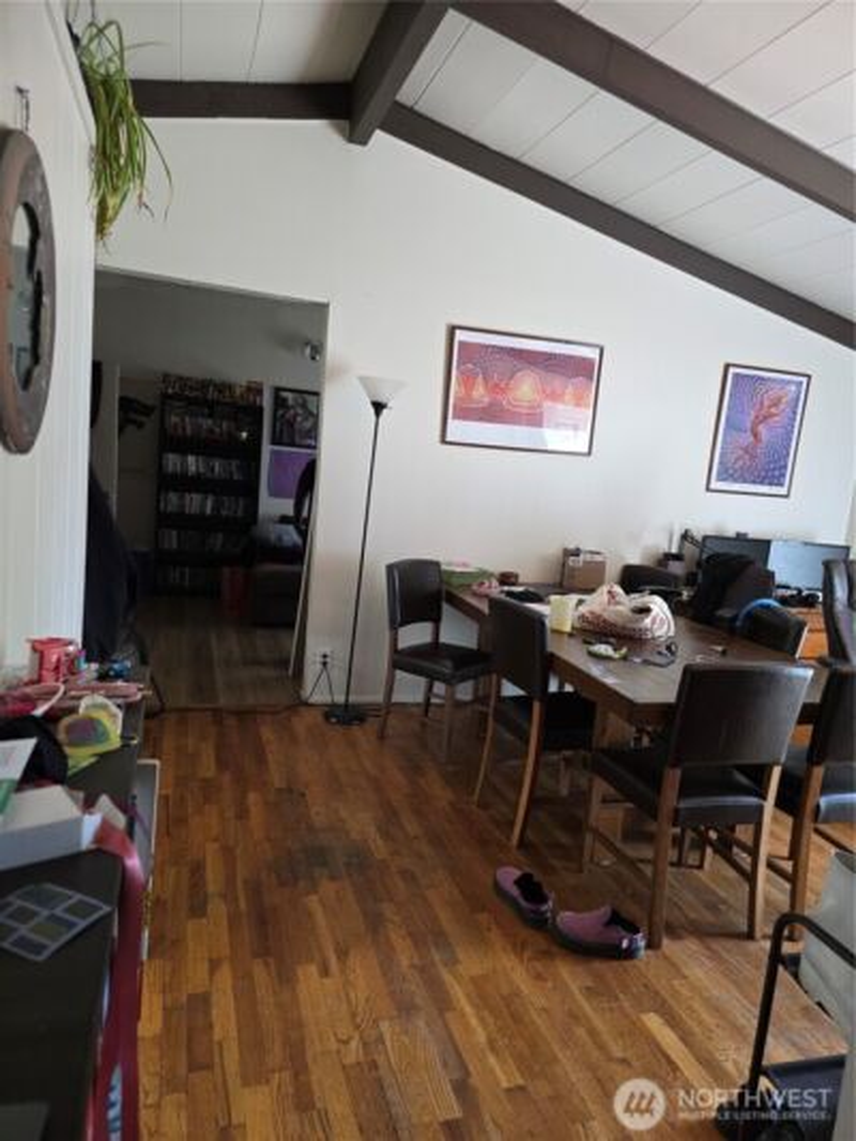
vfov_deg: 73.9
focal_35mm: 23
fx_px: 758
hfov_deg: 58.9
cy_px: 570
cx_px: 428
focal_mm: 6.3
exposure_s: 1/120
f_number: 1.7
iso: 320
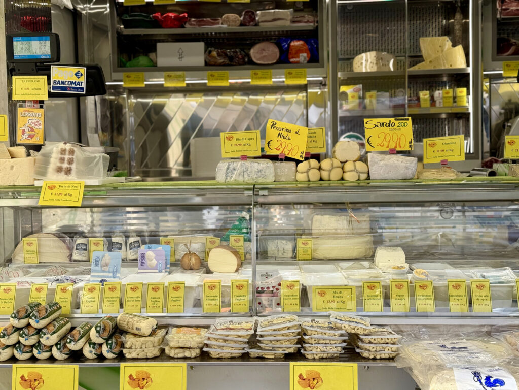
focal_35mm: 48
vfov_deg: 30.3
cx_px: 260
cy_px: 195
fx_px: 720
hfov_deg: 39.7
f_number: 1.78
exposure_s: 1/557
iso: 80
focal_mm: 6.76
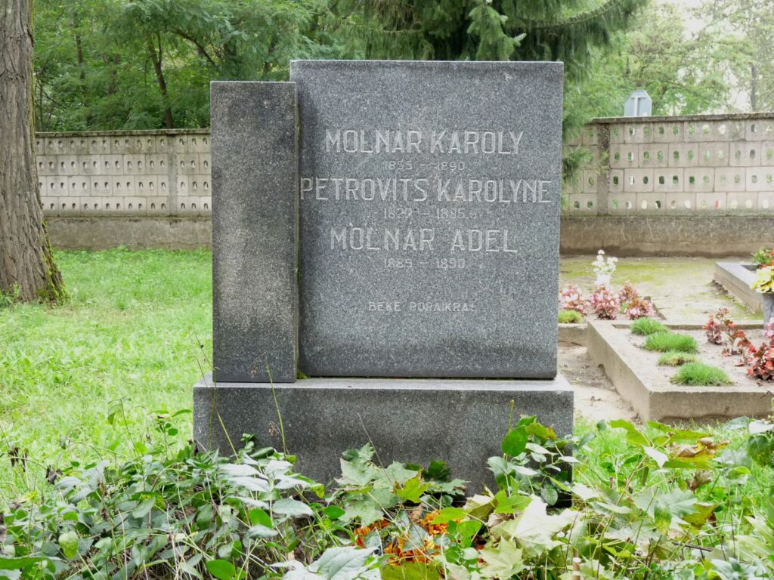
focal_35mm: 55
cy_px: 290
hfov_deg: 34.9
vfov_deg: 26.6
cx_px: 387
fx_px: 1230
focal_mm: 9.8
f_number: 3.2
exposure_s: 1/30
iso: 250
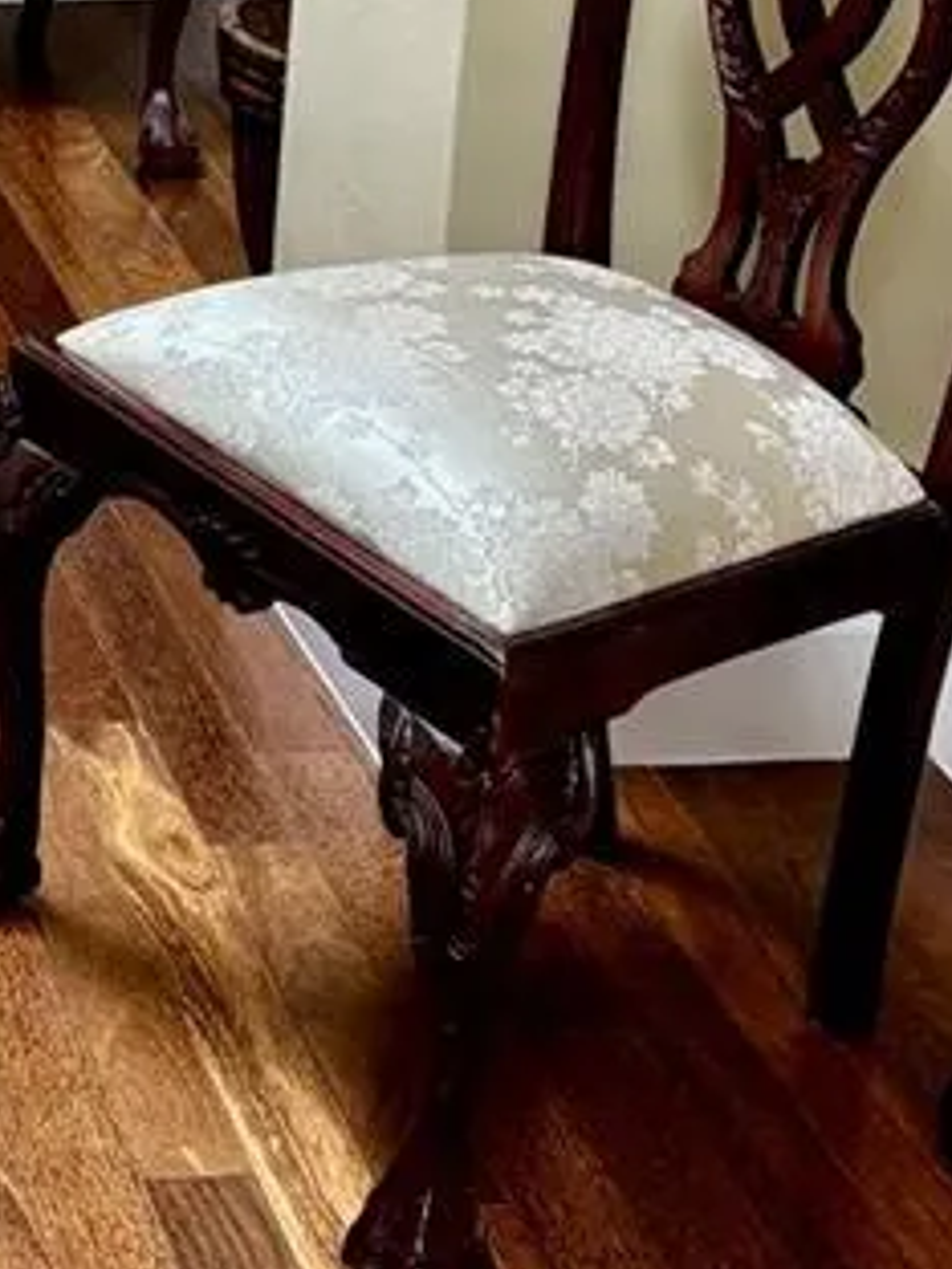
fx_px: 3667
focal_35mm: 100
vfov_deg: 19.2
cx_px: -586
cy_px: 49
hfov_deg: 13.7
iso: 160
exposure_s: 1/60
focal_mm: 5.96
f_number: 1.6
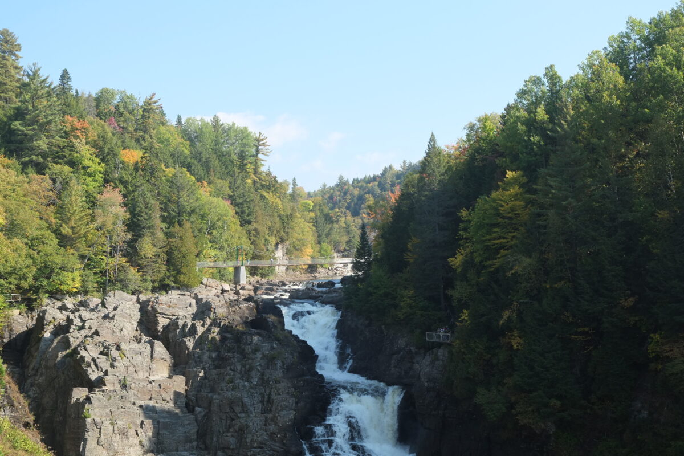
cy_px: 228
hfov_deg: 48.5
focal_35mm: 40
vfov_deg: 33.4
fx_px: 760
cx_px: 342
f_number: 7.1
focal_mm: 26.5
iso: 640
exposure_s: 1/420
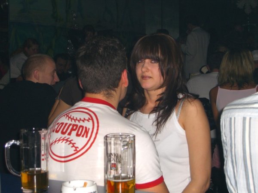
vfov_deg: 21.6
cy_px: 96
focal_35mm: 68
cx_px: 129
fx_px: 507
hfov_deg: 28.6
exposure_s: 1/60
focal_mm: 14.2
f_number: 4
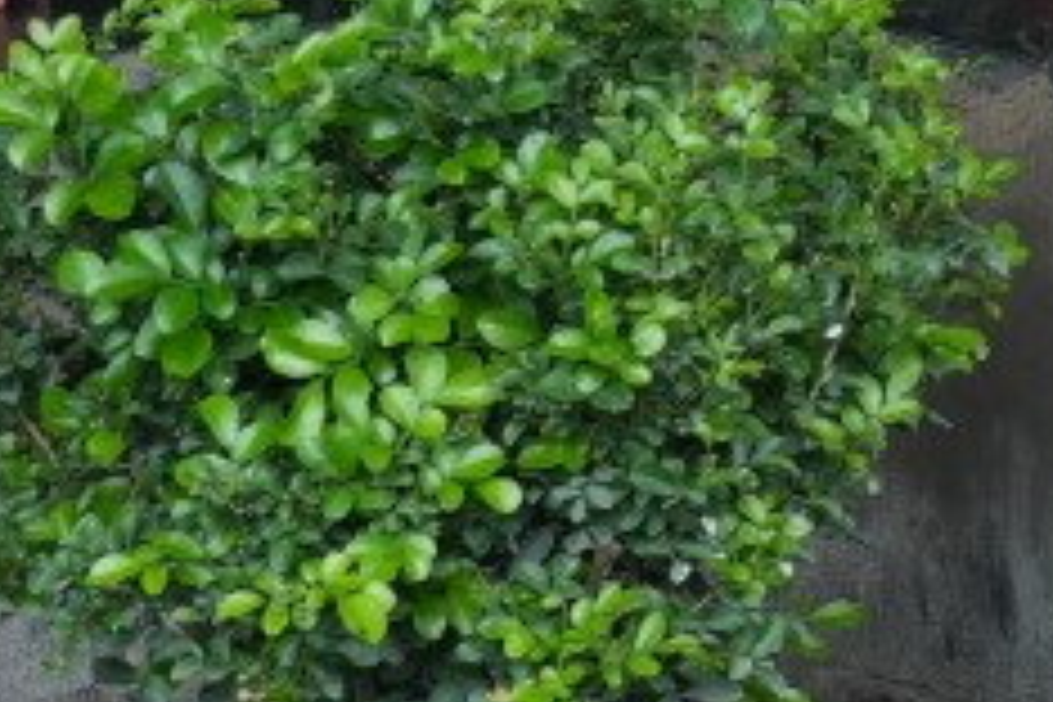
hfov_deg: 6.6
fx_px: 8102
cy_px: -1188
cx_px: 3326
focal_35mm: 277
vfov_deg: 4.8
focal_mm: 40
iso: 400
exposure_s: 1/250
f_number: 5.6
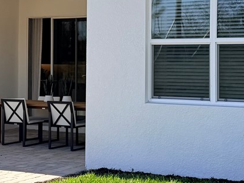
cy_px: 53
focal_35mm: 92
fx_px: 649
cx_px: 63
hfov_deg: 21.1
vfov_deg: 16.0
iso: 80
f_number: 1.78
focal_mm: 6.76
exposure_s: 1/5319
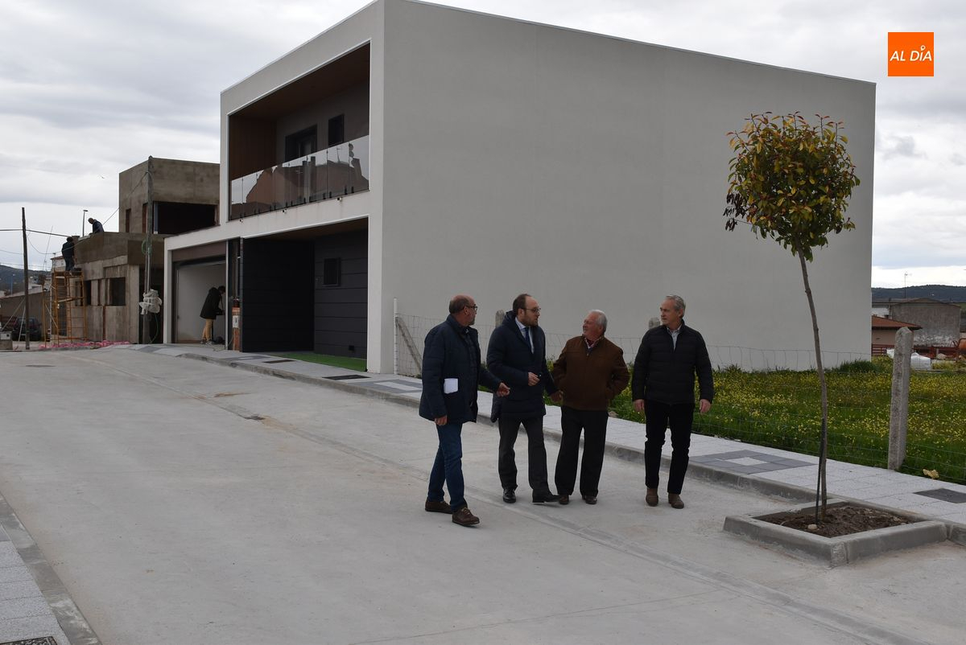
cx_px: 483
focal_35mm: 36
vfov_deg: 36.9
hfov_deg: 53.1
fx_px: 967
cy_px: 322
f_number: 8
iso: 400
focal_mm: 24
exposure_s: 1/250
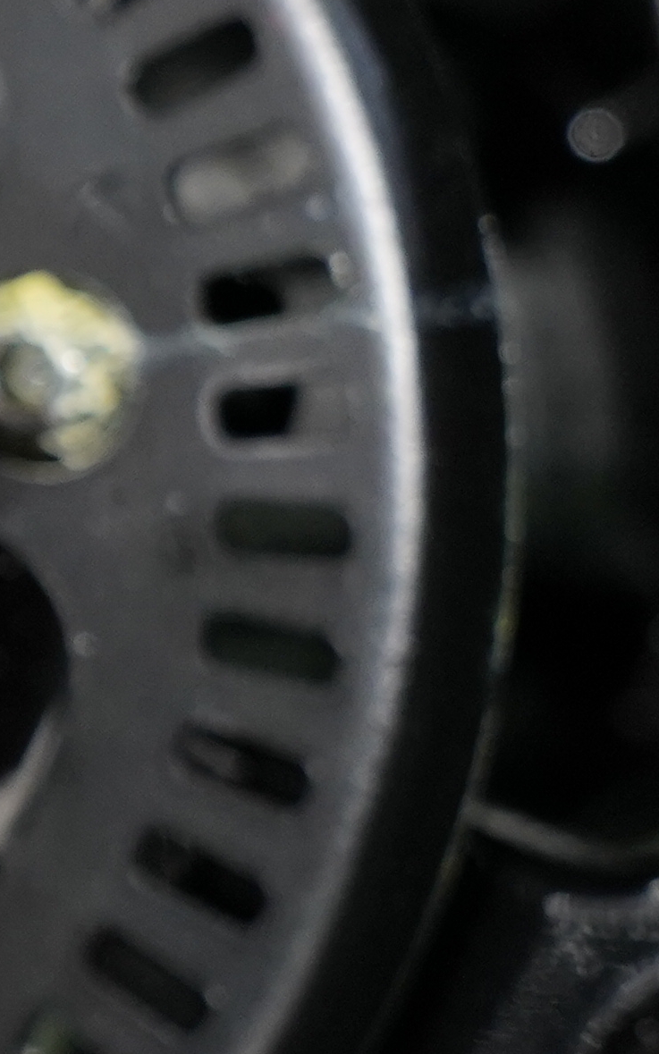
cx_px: -1356
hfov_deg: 5.0
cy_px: 448
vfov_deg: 8.4
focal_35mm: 249
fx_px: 7154
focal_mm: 48
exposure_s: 1/60
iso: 1250
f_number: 7.1
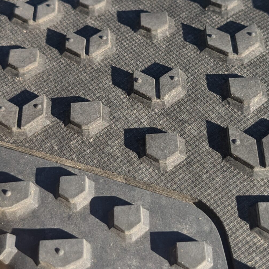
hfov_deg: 28.1
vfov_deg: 28.0
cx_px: 158
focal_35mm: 61
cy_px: 98
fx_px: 536
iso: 47
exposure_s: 1/1376
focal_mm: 4.38
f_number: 1.73
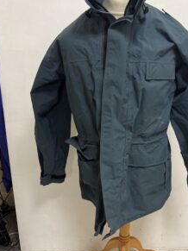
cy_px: 116
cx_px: 117
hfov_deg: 42.6
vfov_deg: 55.3
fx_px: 239
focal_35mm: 33
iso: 160
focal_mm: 6.76
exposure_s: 1/50
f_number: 1.78
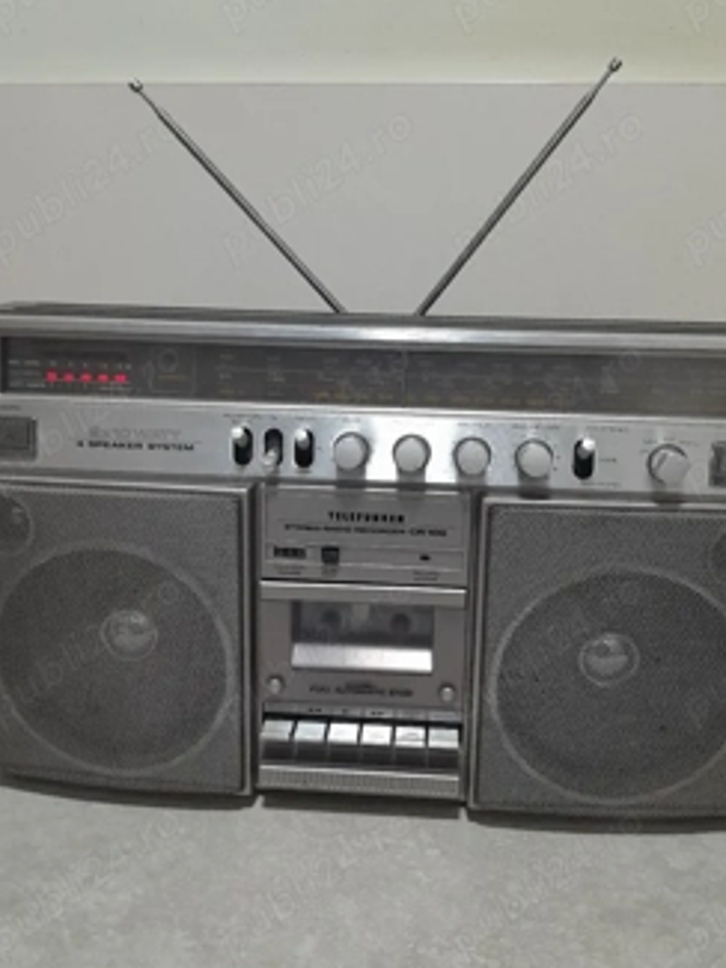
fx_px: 894
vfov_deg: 56.8
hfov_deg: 44.2
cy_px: 453
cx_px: 375
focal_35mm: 32
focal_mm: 3.98
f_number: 1.8
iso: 160
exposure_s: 1/60.2
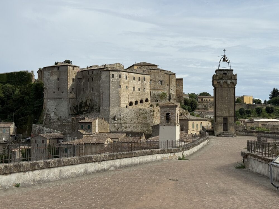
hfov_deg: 39.7
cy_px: 104
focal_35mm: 48
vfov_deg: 30.3
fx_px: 387
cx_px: 140
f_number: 1.78
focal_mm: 6.76
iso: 80
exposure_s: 1/8772
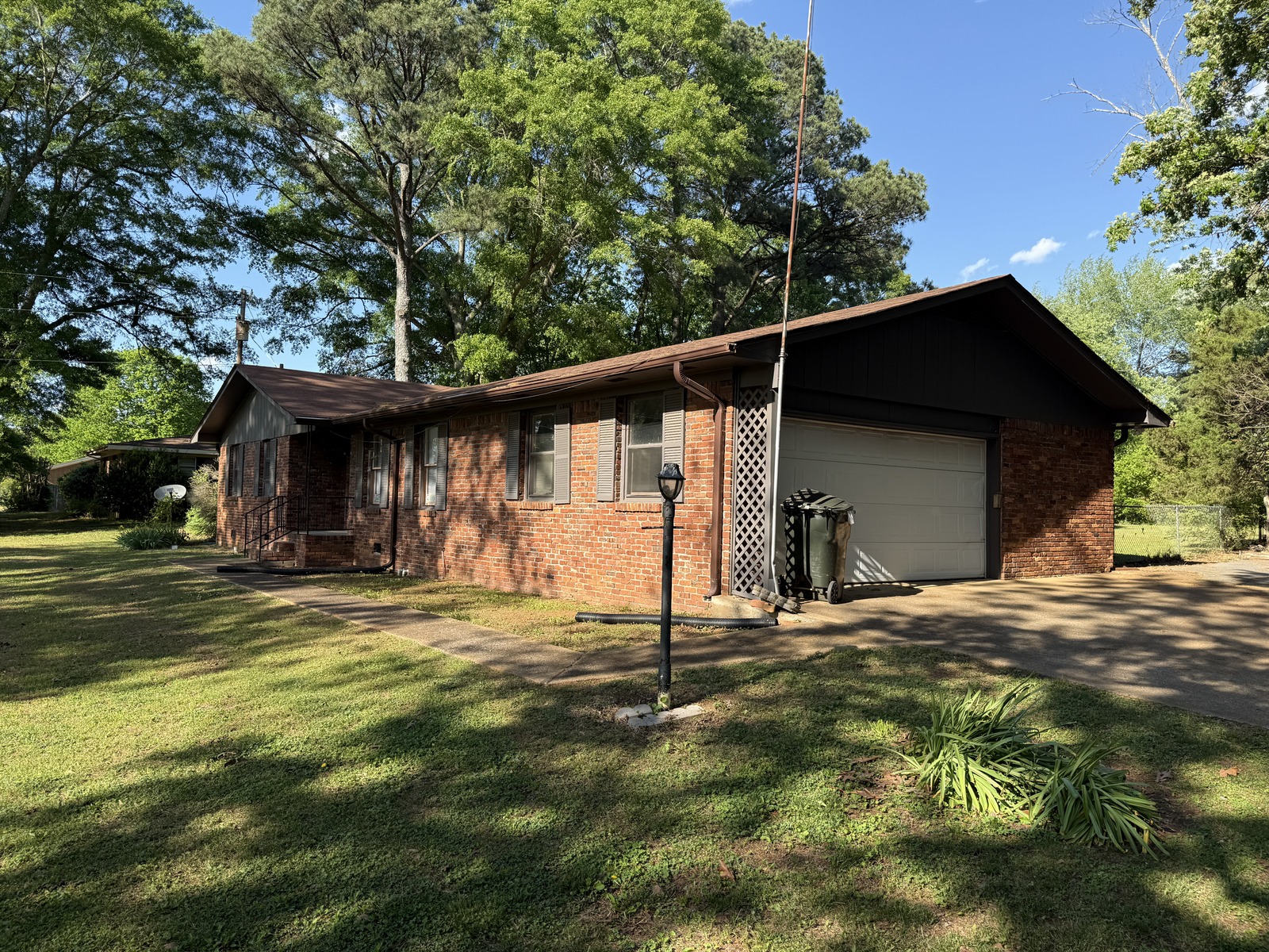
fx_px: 880
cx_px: 634
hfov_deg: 71.6
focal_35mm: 24
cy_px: 476
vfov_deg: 56.8
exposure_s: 1/1337
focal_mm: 6.76
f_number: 1.78
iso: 80
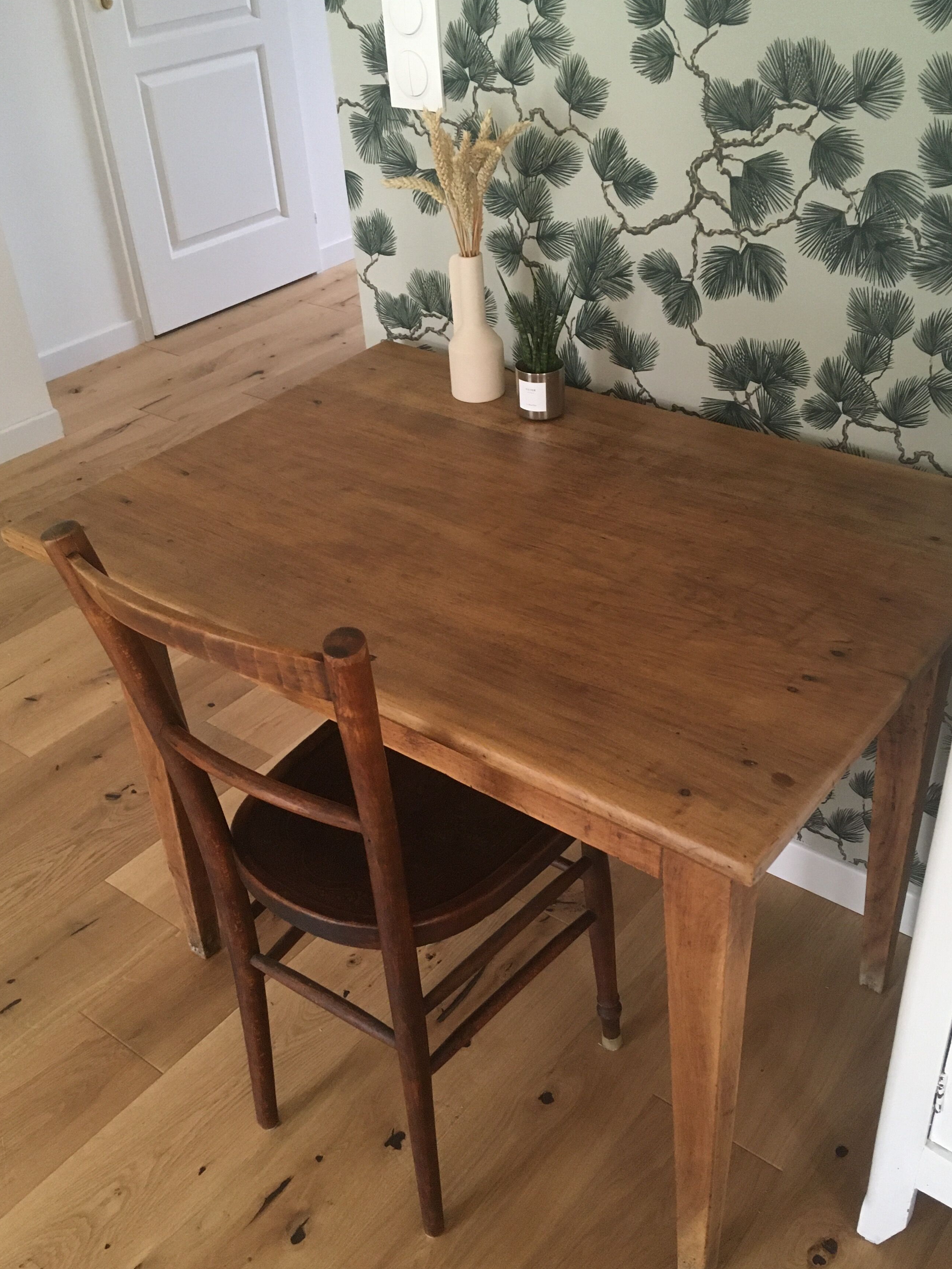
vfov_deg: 54.0
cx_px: 502
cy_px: 651
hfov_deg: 41.8
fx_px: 1247
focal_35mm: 34
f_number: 2.2
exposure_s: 1/25
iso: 200
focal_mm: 4.15
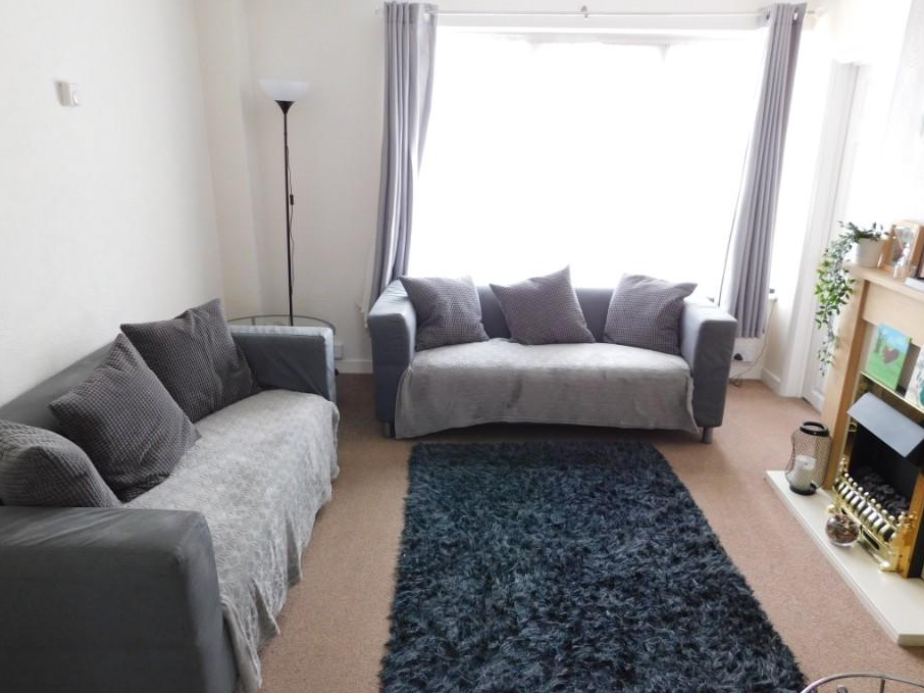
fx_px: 694
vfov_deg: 53.0
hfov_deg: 67.3
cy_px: 377
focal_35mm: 26
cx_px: 469
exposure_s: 1/30
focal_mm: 4
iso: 250
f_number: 3
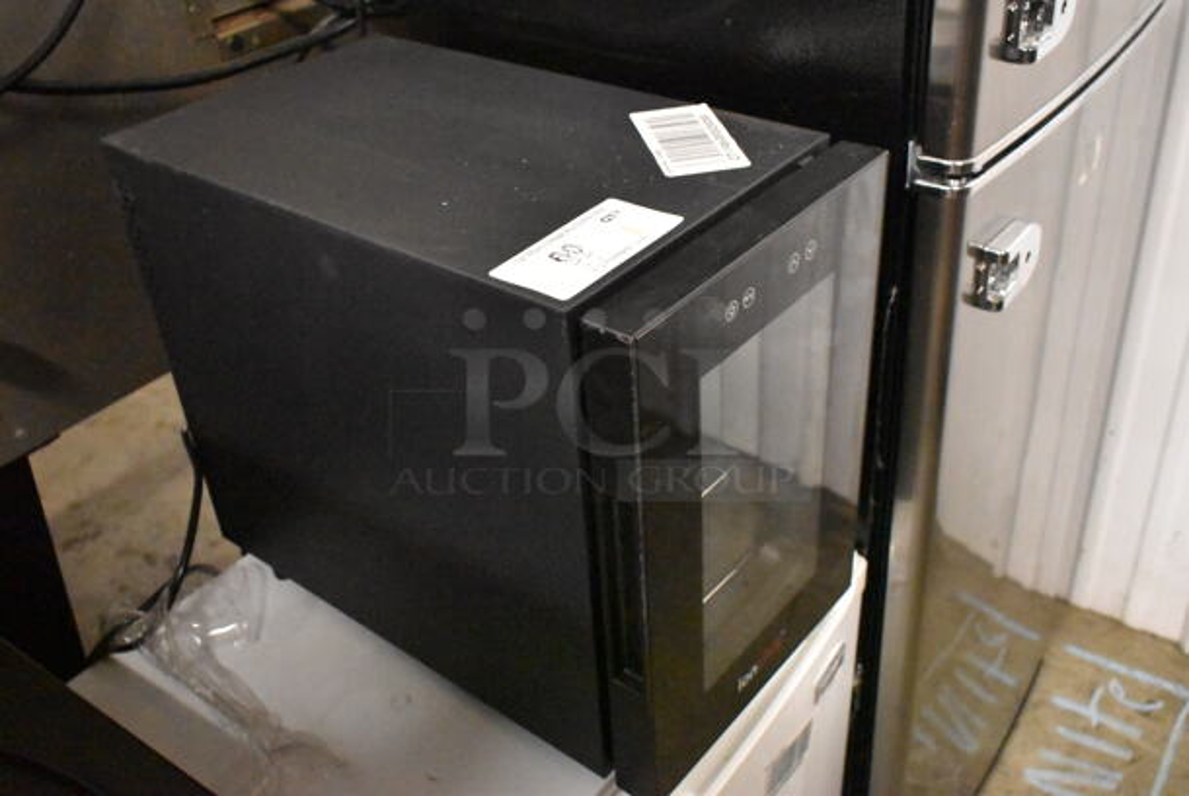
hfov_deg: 53.1
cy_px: 398
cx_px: 594
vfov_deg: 37.0
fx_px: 1190
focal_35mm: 36
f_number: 3.8
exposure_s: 1/125
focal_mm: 24
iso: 14400
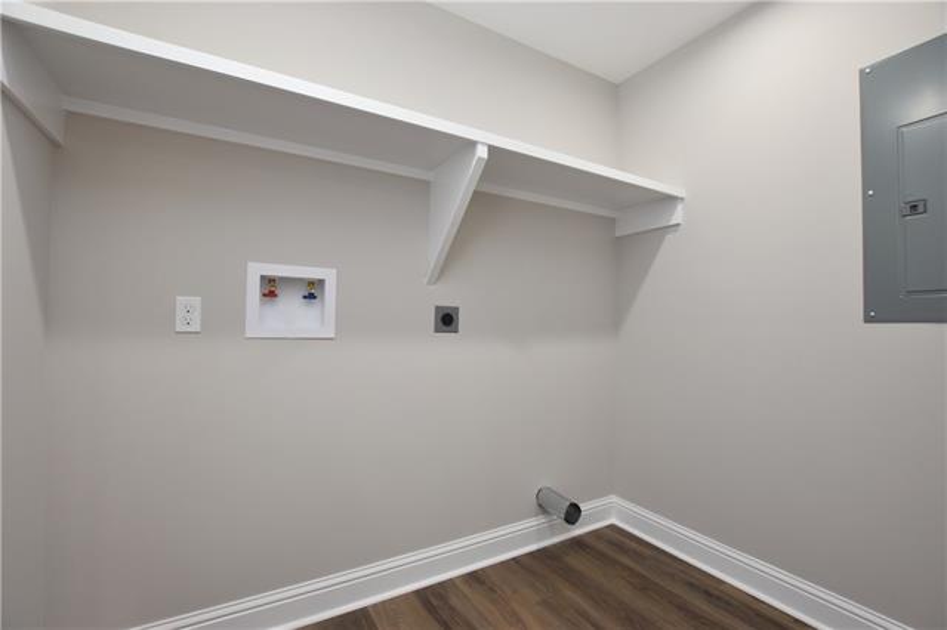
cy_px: 315
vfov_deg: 77.3
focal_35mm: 15
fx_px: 394
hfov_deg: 100.4
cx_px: 474
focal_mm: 10
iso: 800
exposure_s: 1/100
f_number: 5
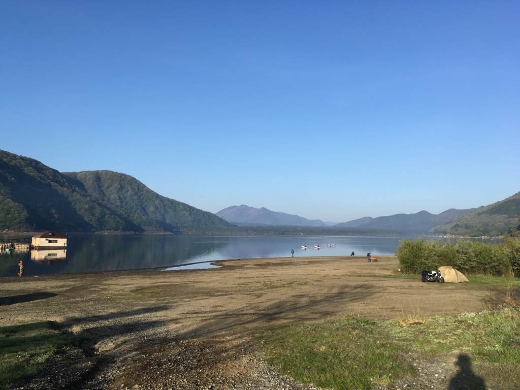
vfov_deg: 48.2
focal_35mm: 29
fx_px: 436
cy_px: 195
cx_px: 260
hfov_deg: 61.7
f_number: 2.2
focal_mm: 4.15
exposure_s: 1/1166
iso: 25
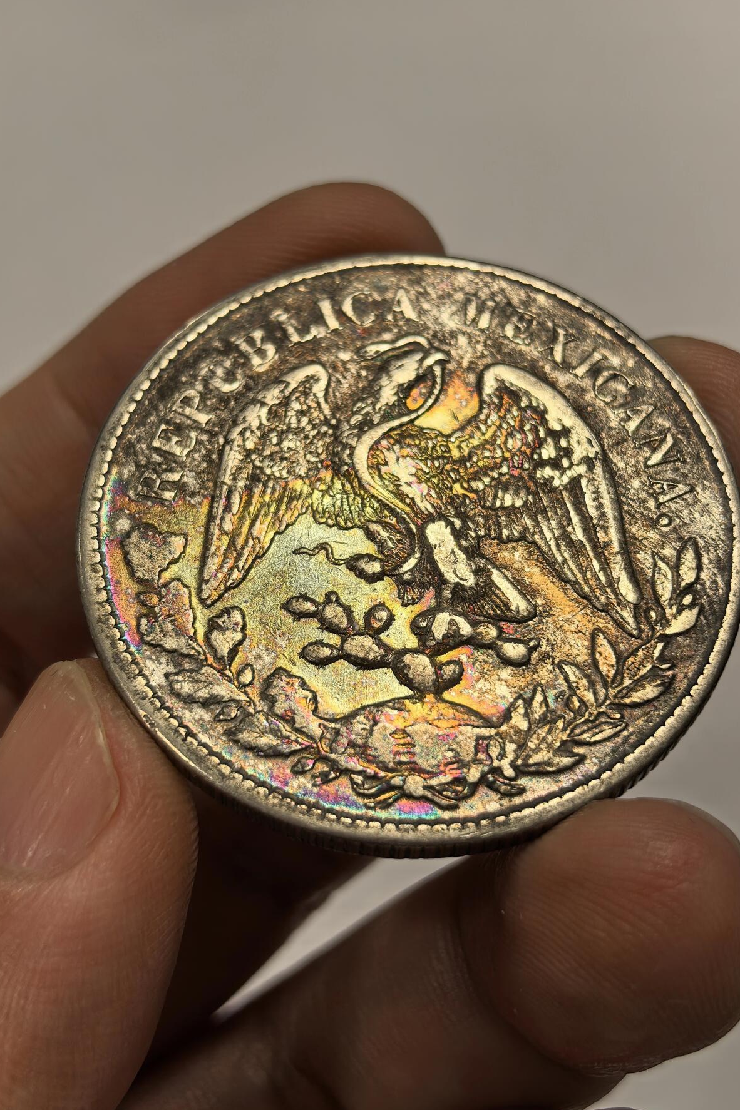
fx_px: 1758
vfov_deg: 35.1
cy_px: 559
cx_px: 394
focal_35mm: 57
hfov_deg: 23.8
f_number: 2
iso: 50
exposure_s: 1/100
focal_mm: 6.98
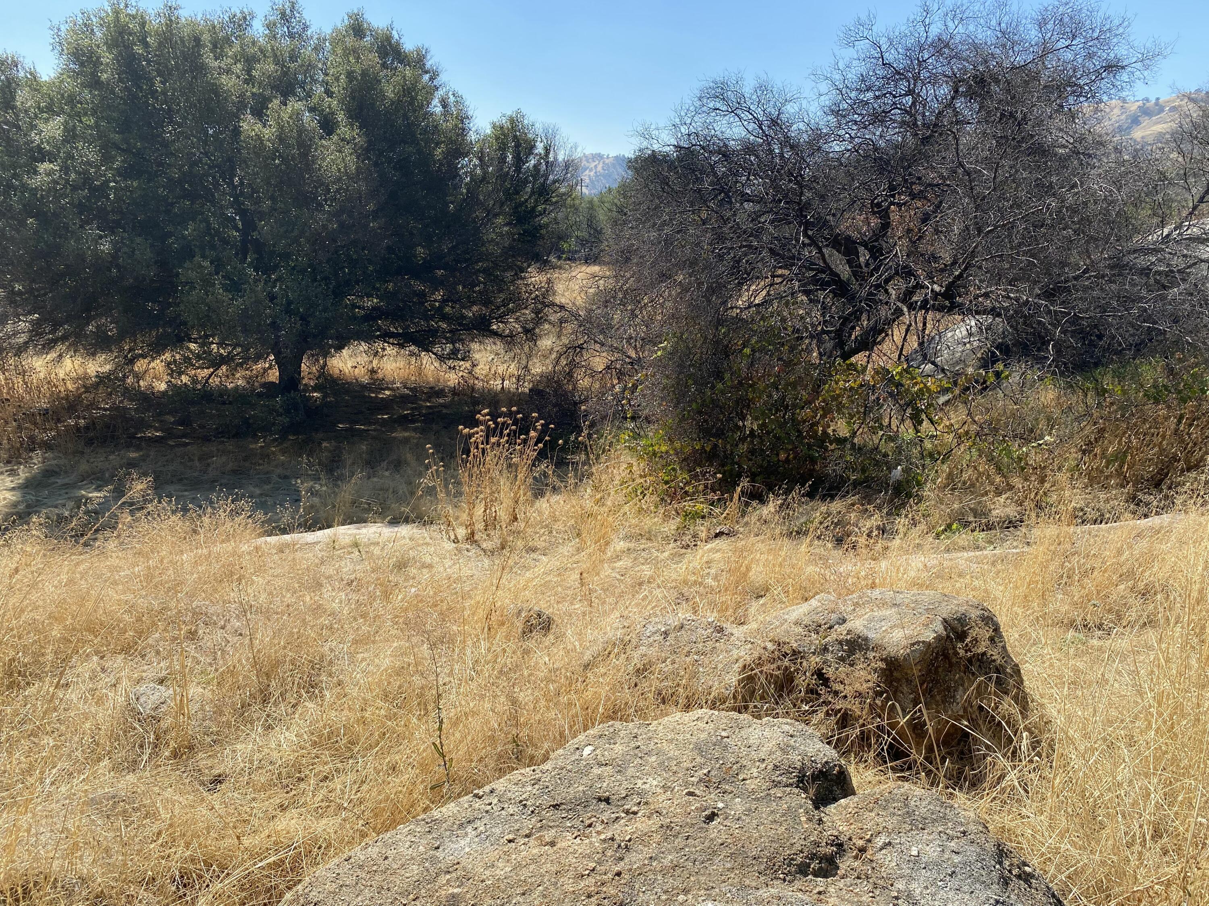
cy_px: 453
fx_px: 908
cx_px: 604
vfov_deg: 53.1
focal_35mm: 26
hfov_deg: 67.3
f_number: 1.8
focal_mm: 4.25
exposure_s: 1/2410
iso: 32
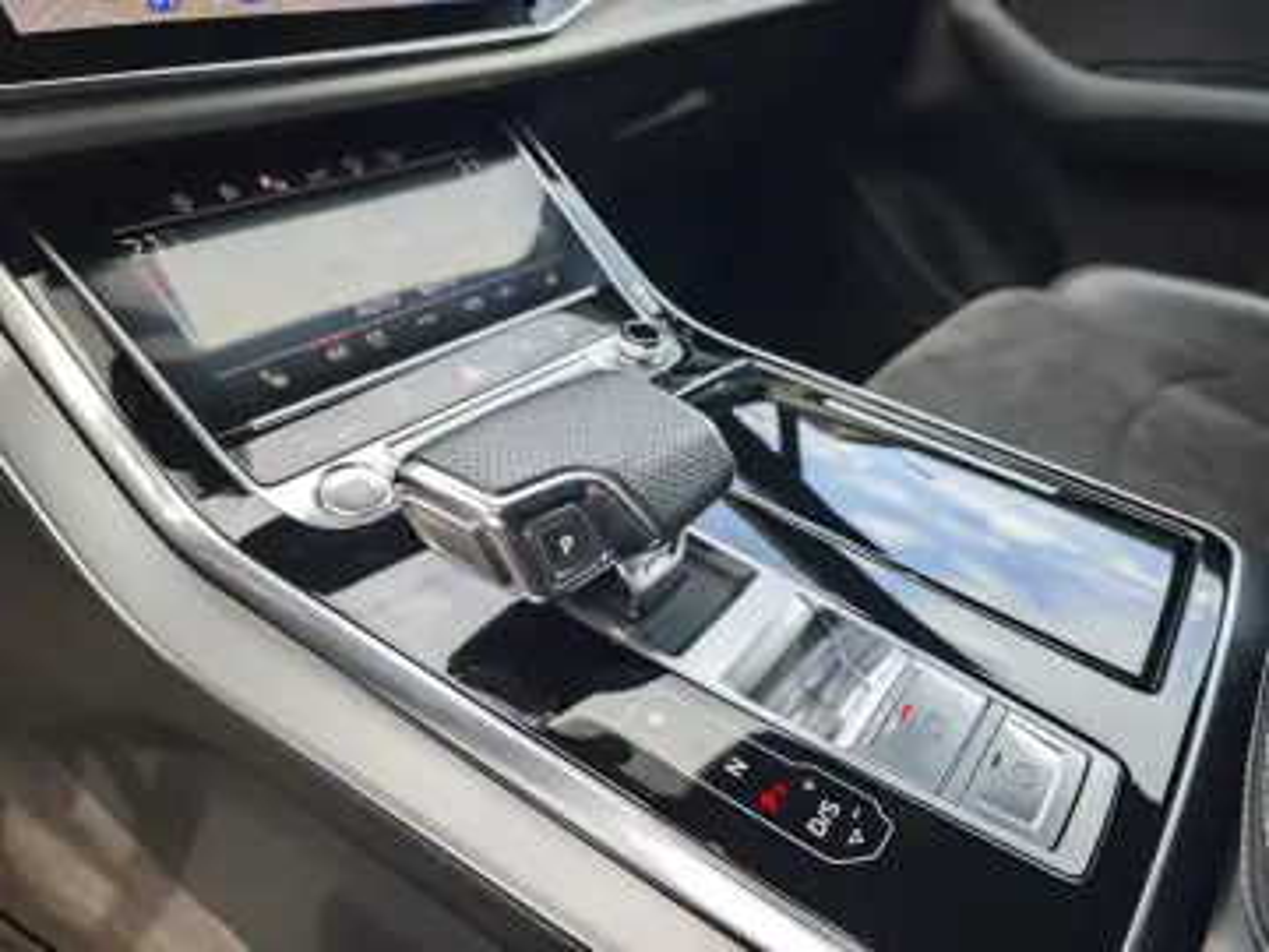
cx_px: 634
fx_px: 843
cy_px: 476
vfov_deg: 58.9
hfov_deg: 73.9
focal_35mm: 23
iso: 100
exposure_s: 1/101
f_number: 1.6
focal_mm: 6.55
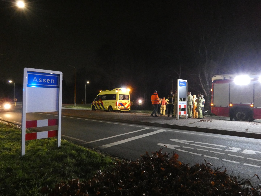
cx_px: 130
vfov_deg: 54.9
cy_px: 98
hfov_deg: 69.4
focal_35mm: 25
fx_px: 188
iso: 1600
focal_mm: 4.4
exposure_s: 1/15
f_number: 3
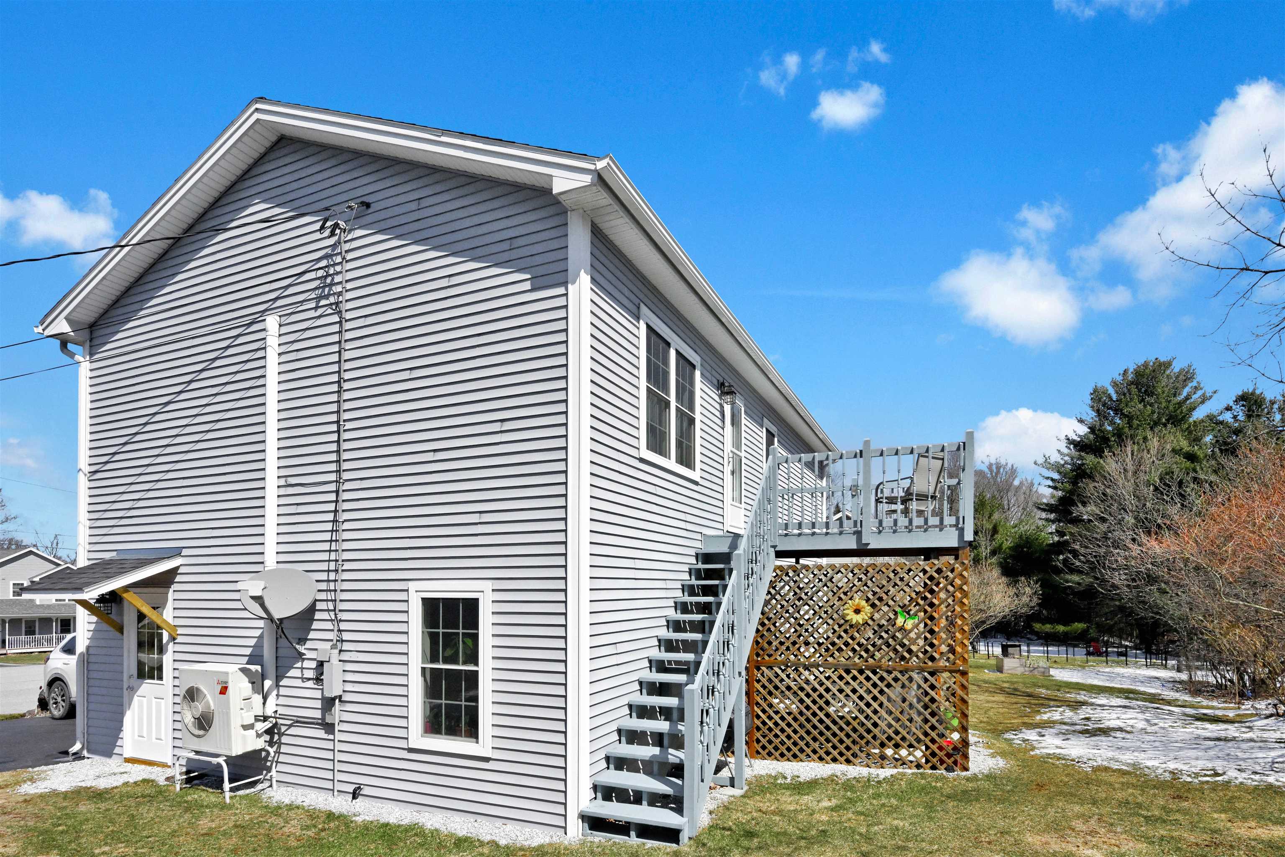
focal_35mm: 18
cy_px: 428
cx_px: 642
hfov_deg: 91.6
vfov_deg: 68.9
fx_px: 625
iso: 2000
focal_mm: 17.5
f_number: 14
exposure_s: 1/4000
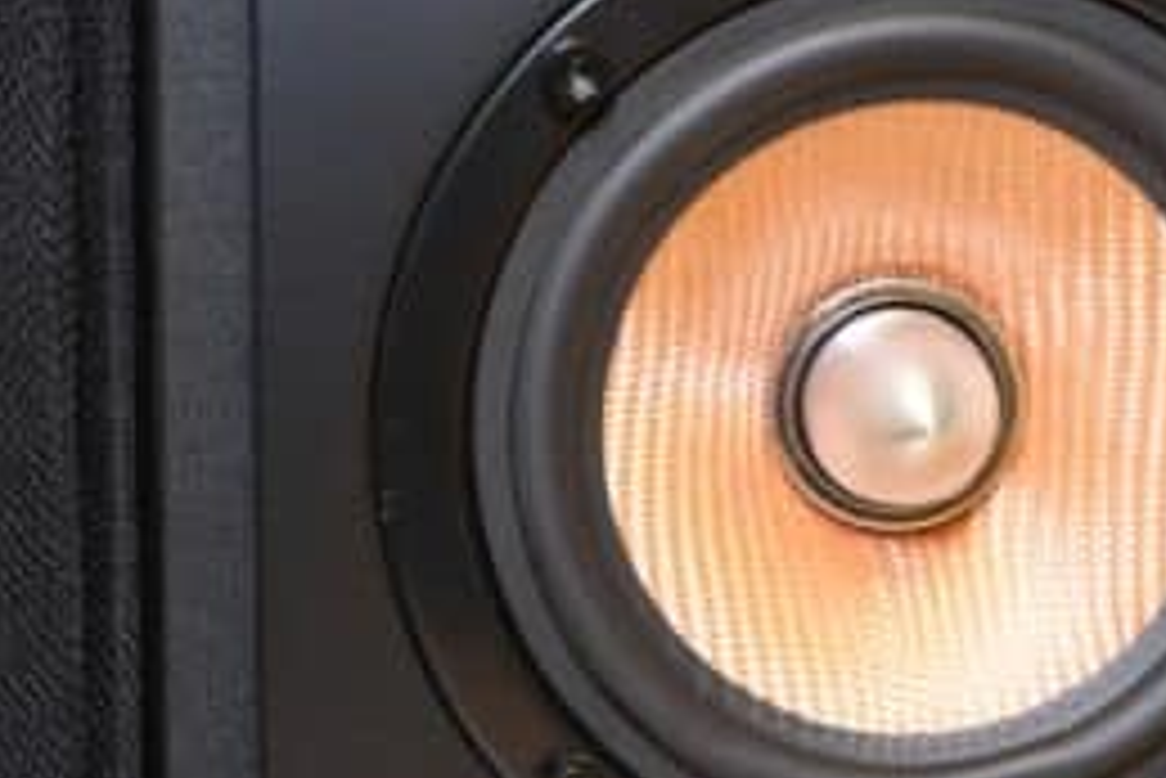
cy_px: 355
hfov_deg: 16.3
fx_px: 4051
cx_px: 869
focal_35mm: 125
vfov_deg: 11.0
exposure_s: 1/12
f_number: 8
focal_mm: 55
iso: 1600
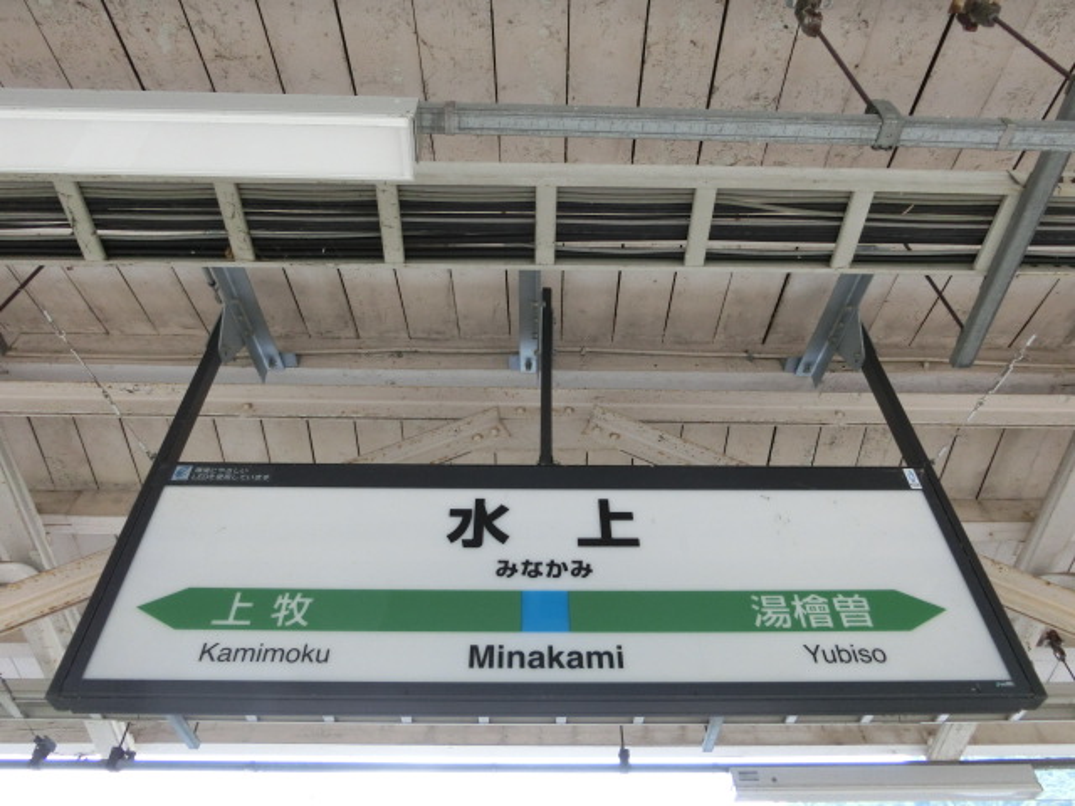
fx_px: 776
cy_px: 403
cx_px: 538
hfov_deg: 69.4
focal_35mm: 25
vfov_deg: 54.9
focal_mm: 4.5
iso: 400
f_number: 3.5
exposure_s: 1/50
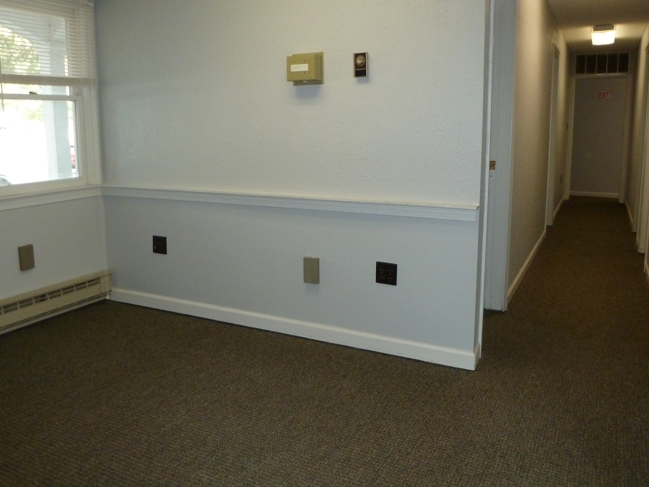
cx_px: 309
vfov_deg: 48.0
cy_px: 204
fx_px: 544
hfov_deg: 61.6
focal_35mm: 29
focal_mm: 4.3
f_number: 3.3
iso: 320
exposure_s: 1/60
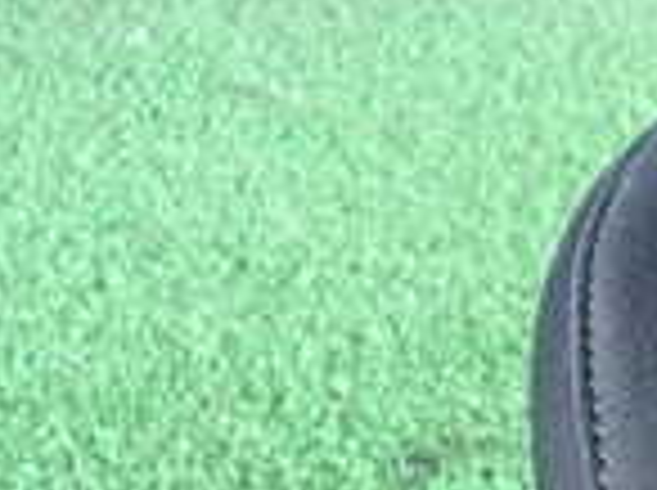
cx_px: 1080
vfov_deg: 13.6
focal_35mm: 103
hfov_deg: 16.7
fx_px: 1952
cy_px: 715
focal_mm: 4.5
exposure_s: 1/30
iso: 200
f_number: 2
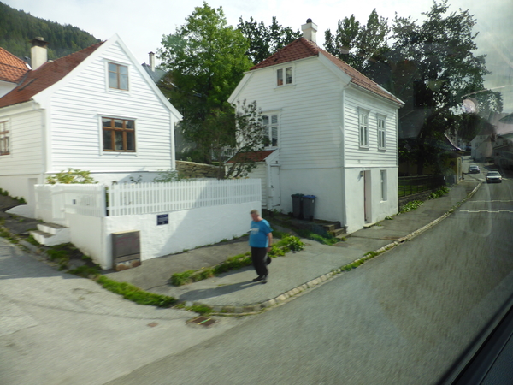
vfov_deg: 56.8
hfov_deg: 71.6
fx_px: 356
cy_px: 192
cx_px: 256
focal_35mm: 24
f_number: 3.3
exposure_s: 1/80
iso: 100
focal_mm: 4.3
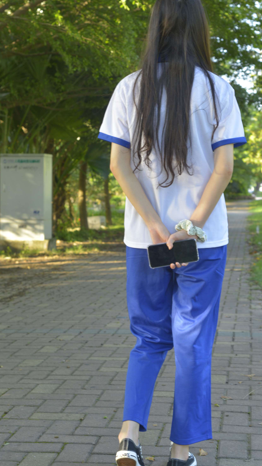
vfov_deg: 29.3
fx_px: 889
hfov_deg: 16.7
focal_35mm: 72
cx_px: 170
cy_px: 200
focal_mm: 50
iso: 250
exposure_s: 1/50
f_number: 5.6
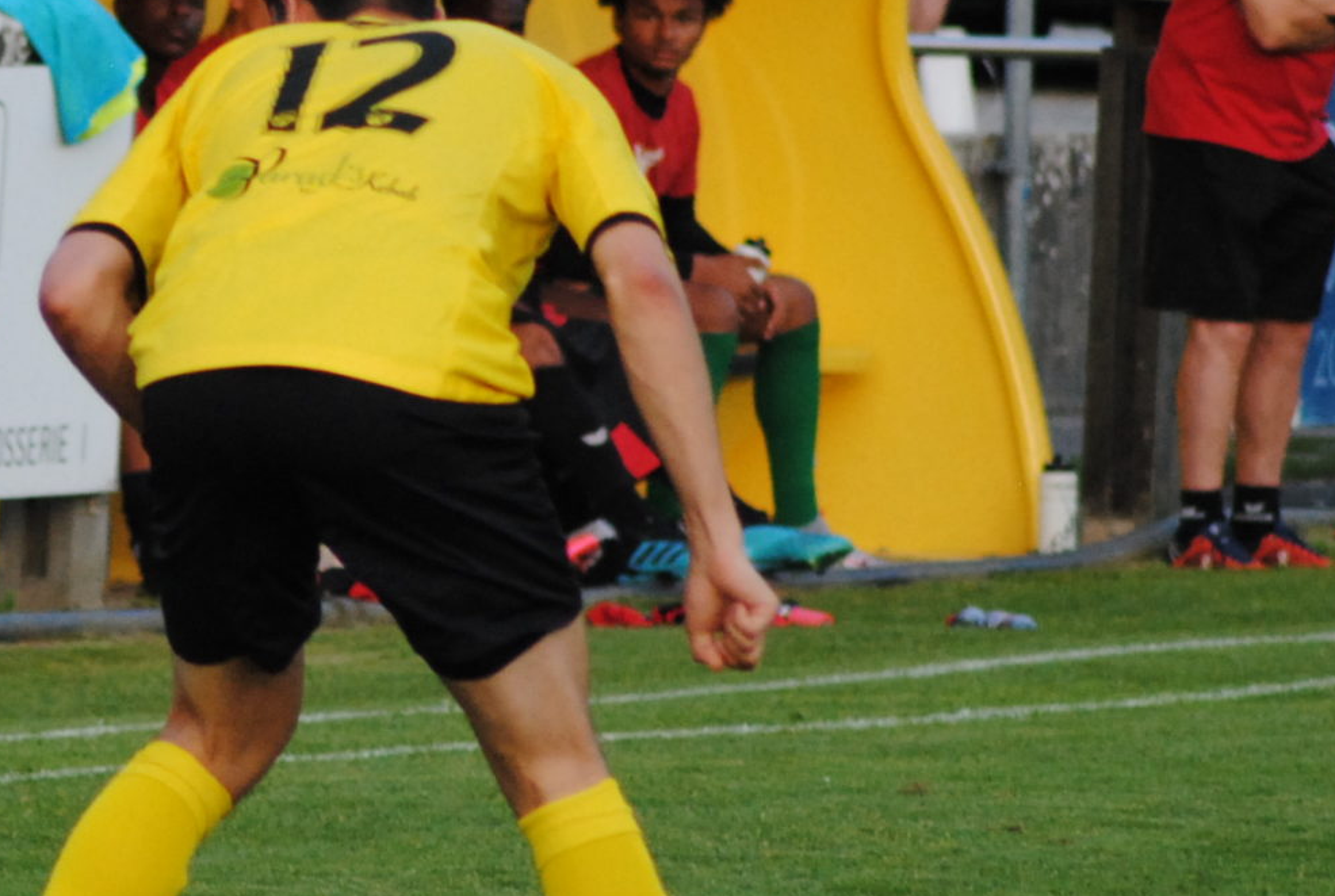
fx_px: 23869
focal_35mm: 642
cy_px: 355
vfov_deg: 2.2
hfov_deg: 3.2
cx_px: -165
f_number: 4.5
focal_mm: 165
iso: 720
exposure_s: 1/500
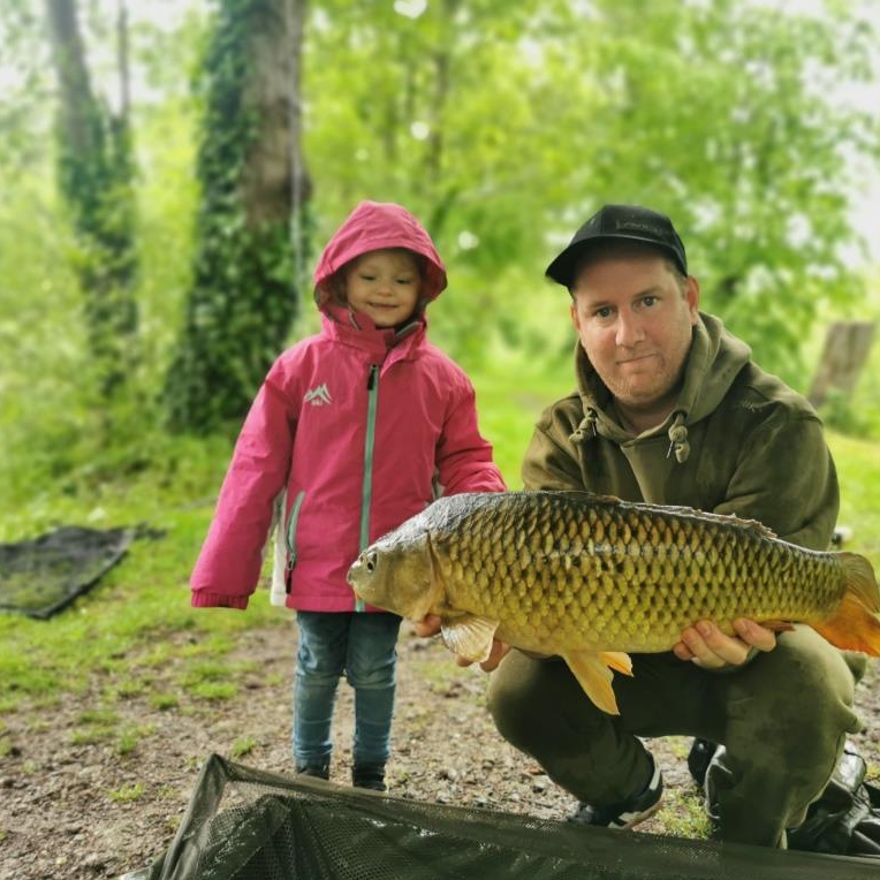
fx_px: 920
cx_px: 505
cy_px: 441
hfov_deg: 50.9
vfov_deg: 51.1
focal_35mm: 32
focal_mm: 5.56
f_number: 1.6
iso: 100
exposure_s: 1/100
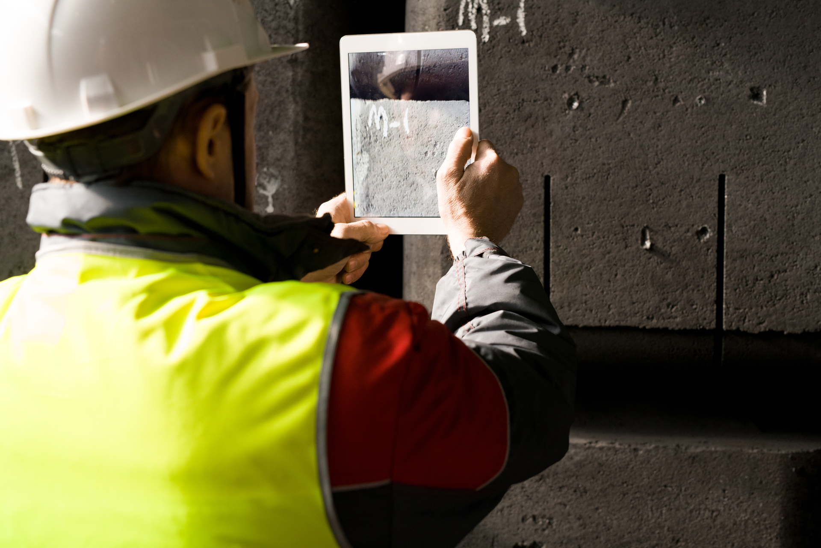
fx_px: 1140
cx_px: 410
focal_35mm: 50
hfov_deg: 39.6
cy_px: 274
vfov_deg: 27.0
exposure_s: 1/160
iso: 800
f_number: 5
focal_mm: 50
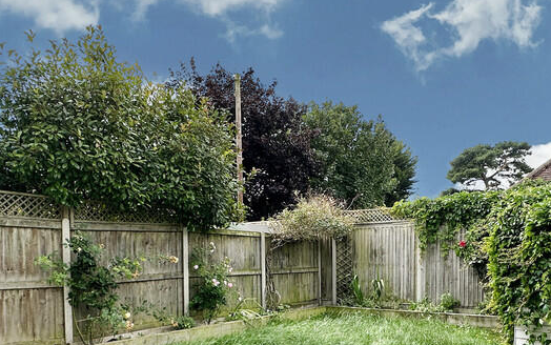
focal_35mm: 29
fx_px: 436
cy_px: 349
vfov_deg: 38.2
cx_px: 285
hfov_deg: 64.6
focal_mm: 2.22
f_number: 2.2
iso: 40
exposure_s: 1/442
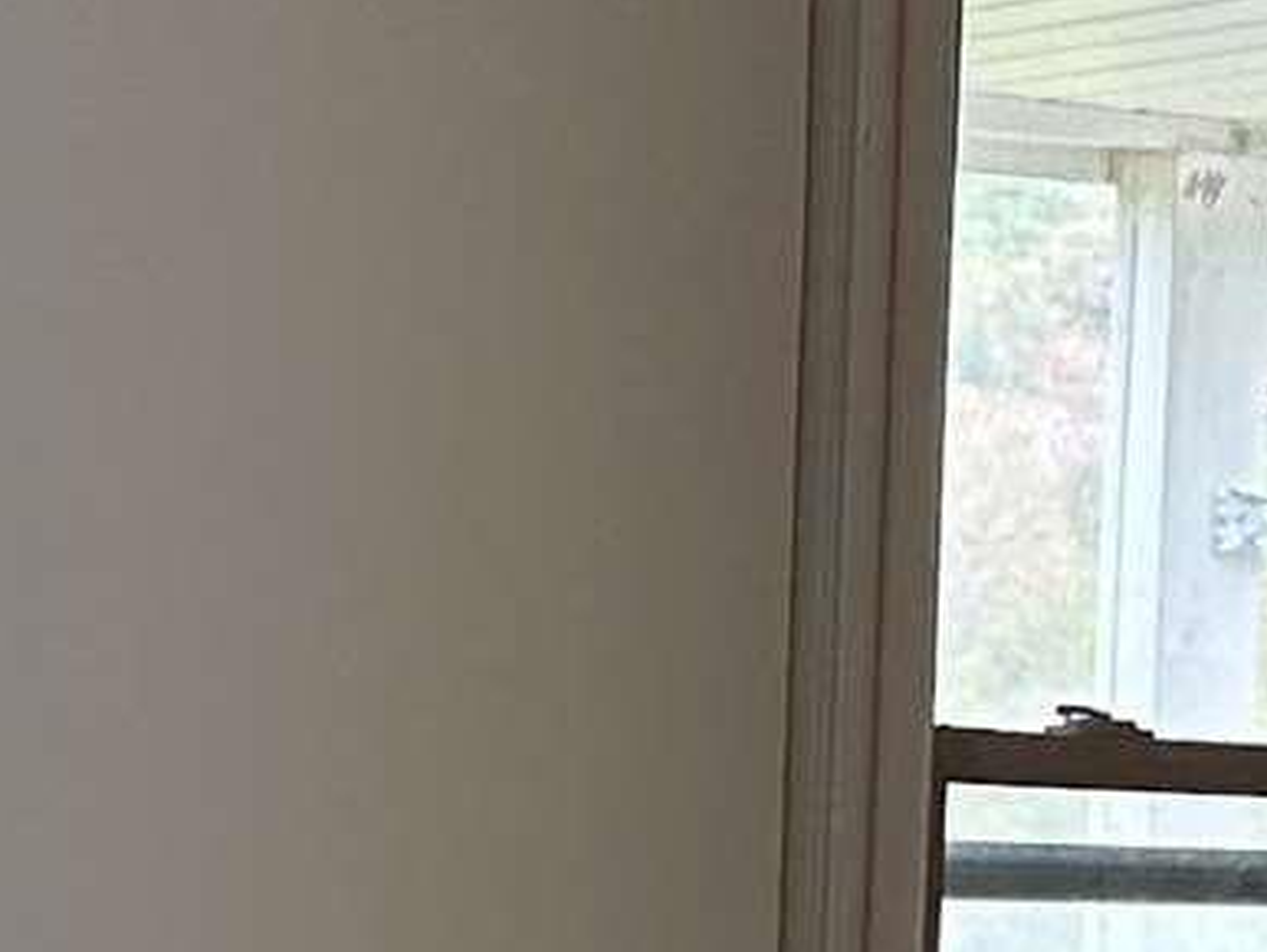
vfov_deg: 7.6
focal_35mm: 191
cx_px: 1434
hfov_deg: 10.2
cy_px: 1674
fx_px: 6995
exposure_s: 1/120
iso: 125
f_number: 1.78
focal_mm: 6.86
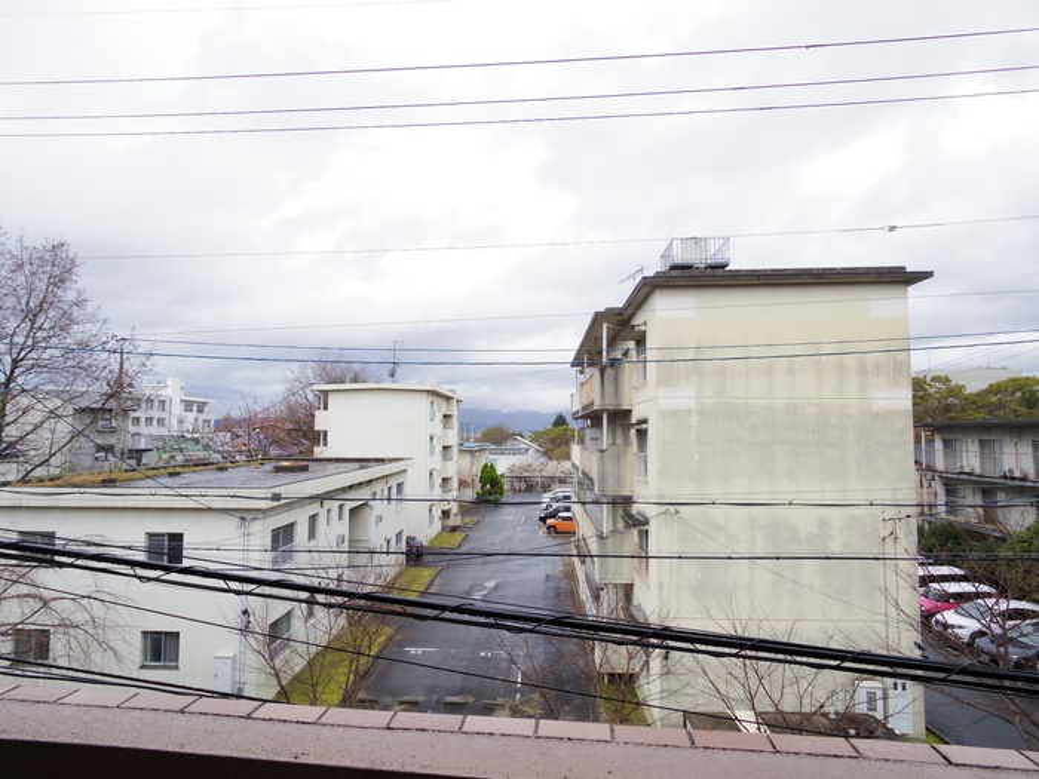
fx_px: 510
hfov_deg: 91.0
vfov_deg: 74.7
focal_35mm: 17
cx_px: 520
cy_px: 390
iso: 200
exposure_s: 1/30
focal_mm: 3.8
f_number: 3.7
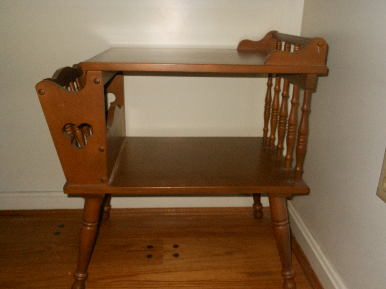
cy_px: 144
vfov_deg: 42.9
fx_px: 368
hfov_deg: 55.4
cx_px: 193
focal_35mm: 33
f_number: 11.2
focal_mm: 5.9
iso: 400
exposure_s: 1/25
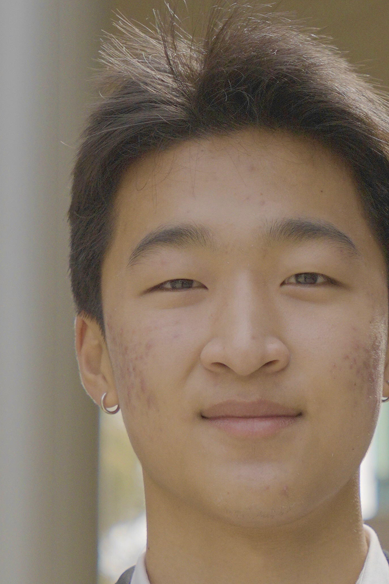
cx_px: 272
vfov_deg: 12.7
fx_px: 2562
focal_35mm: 158
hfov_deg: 8.7
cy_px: 689
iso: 1000
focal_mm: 34.9
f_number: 2.8
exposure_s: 1/3200
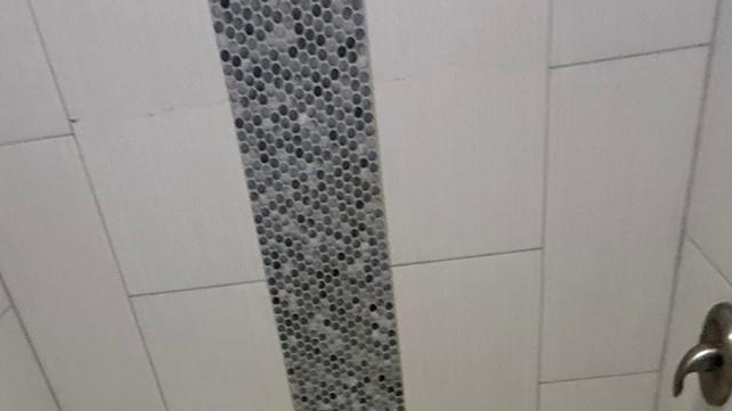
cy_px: 635
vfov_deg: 23.8
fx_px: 738
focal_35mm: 38
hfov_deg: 52.8
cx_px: 366
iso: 320
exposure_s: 1/120
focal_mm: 2.22
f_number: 2.2
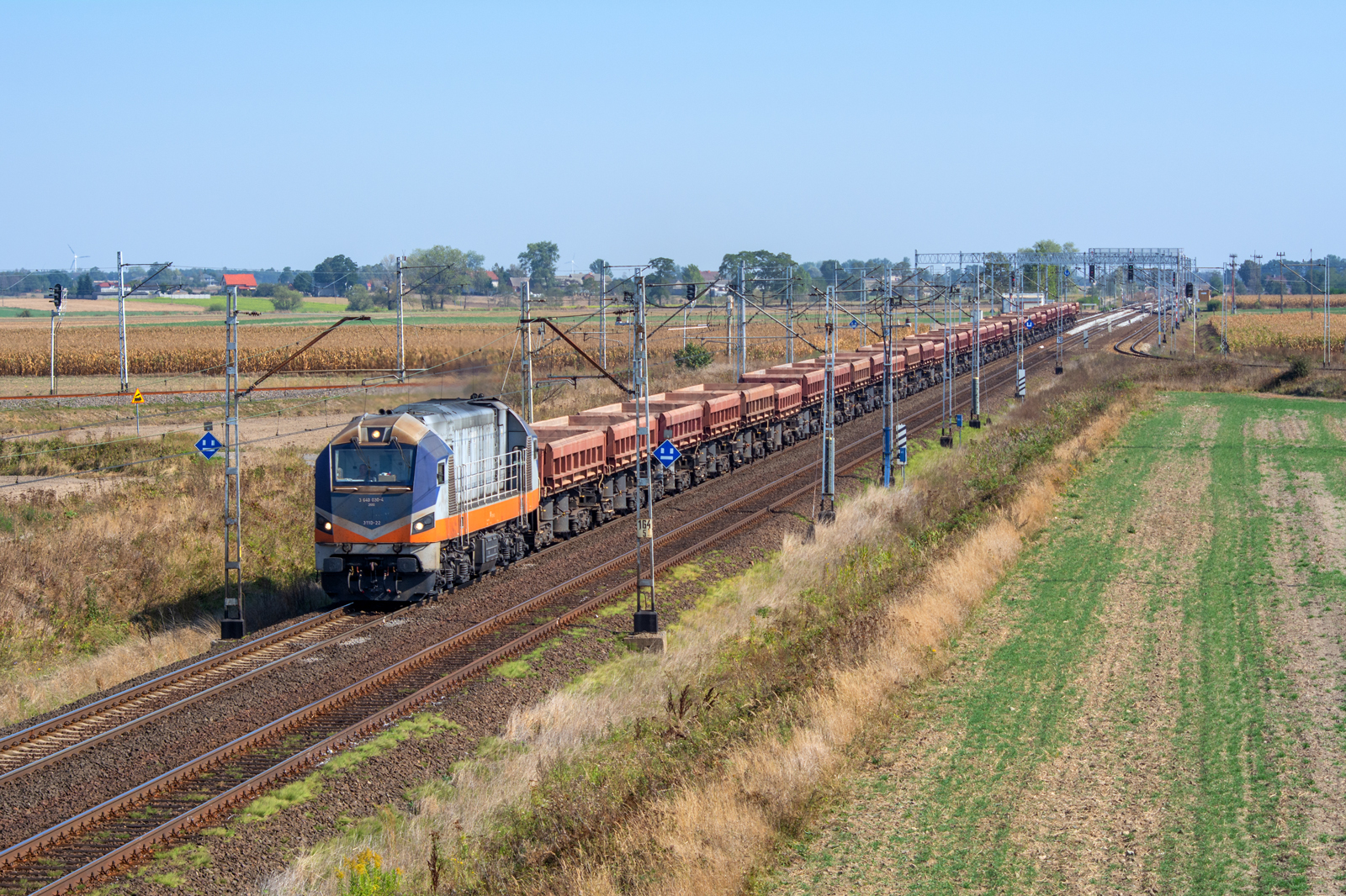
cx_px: 673
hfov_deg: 19.5
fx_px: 3925
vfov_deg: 13.0
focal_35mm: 105
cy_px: 448
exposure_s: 1/400
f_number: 8
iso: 160
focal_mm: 70
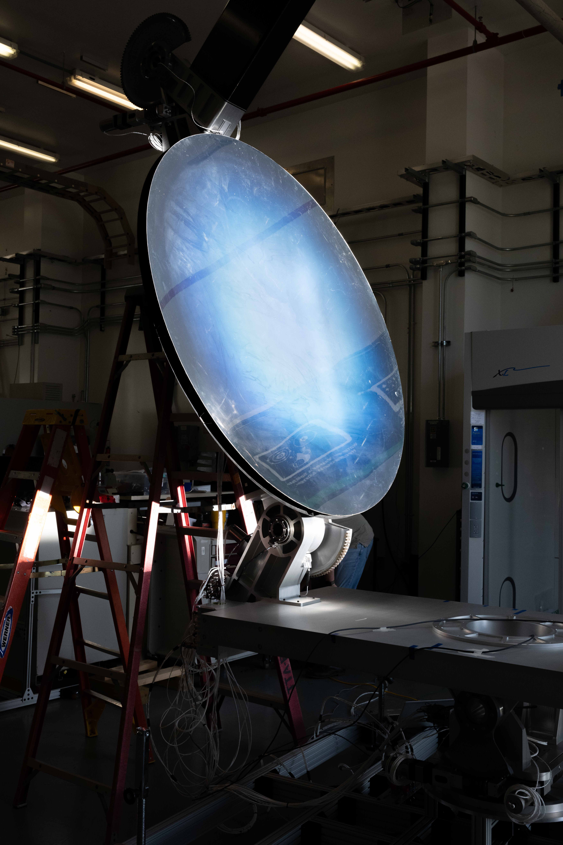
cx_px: 282
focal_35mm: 37
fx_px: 868
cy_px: 422
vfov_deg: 51.9
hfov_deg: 35.9
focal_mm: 37
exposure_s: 1/400
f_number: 11
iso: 1600
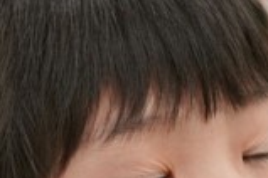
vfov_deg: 1.5
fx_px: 6729
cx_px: 108
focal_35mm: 904
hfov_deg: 2.3
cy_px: 369
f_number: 4
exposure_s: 1/200
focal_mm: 160
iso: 2500
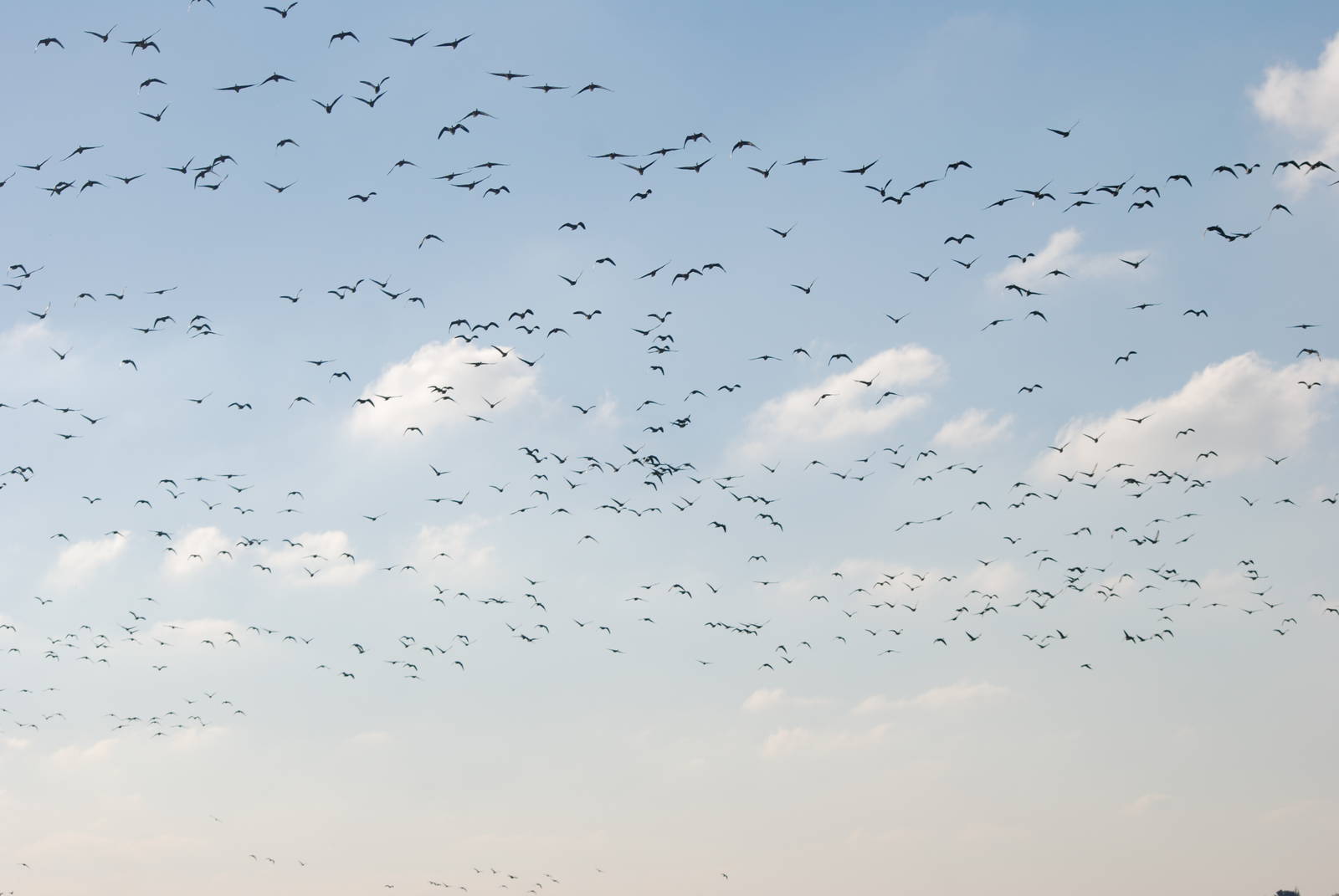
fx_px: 3910
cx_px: 670
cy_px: 448
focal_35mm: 105
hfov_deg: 19.4
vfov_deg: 13.1
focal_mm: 70
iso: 100
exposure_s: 1/800
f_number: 7.1
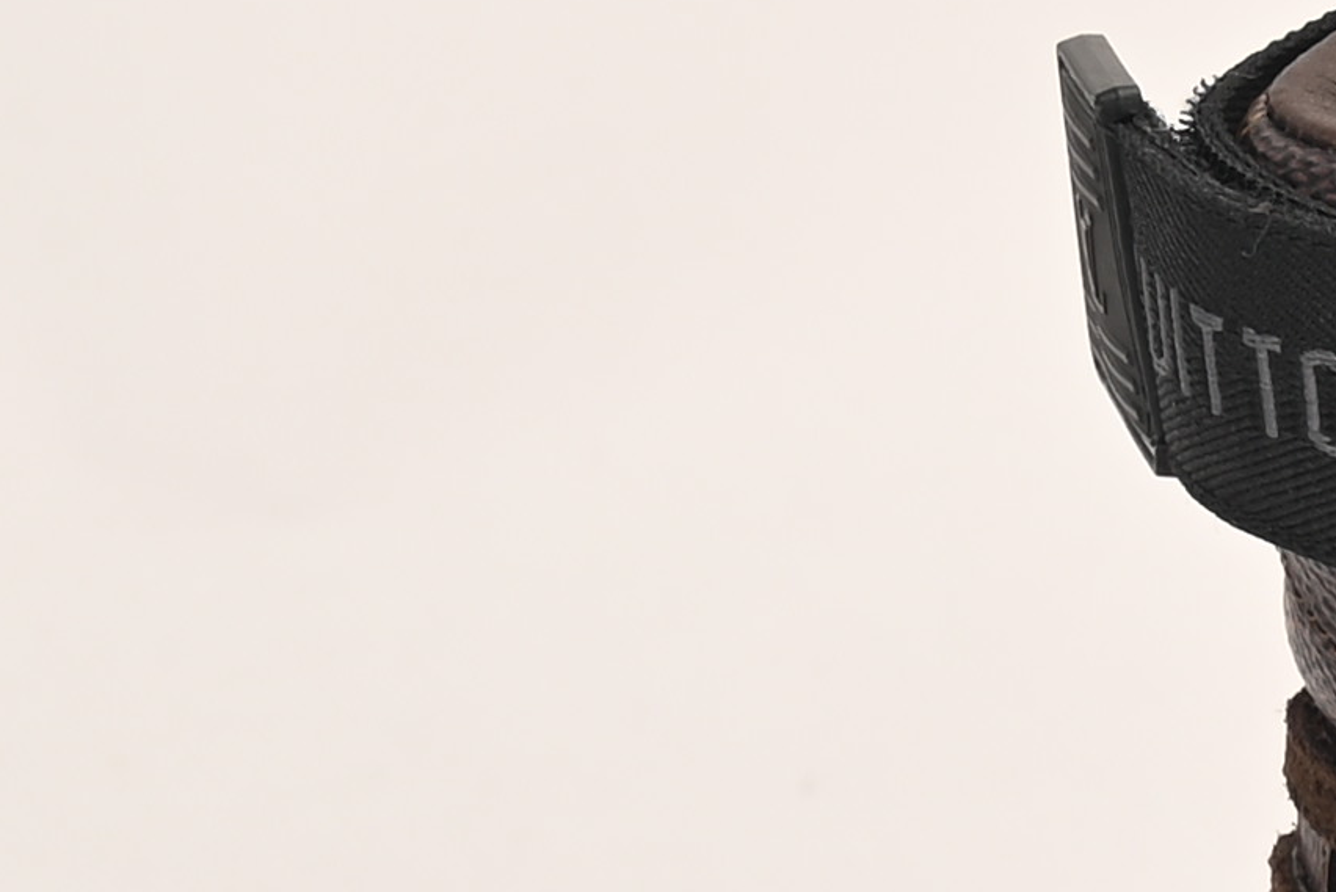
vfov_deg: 4.1
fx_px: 12327
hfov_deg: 5.9
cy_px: 1557
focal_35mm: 332
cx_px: 3655
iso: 100
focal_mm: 47
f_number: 11
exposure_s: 1/200
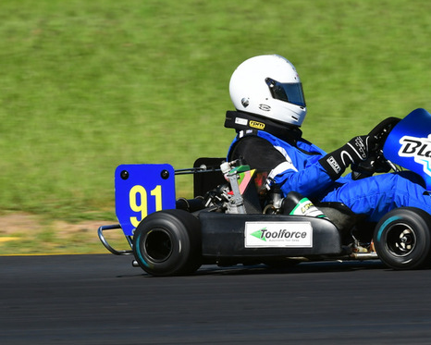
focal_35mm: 822
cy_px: 104
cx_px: 355
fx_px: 10488
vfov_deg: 1.9
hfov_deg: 2.4
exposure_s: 1/640
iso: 400
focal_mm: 340
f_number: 11
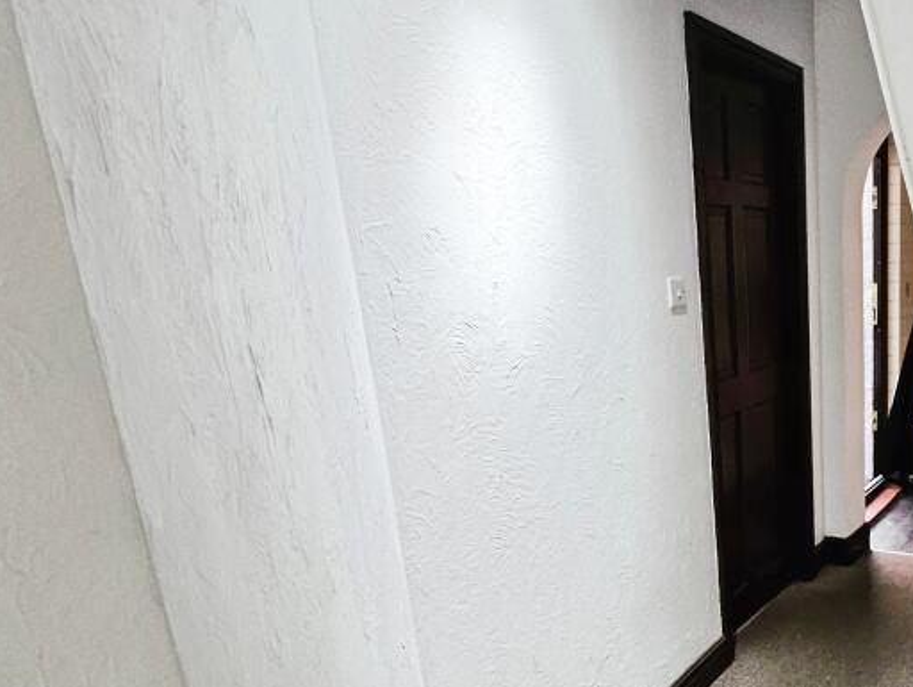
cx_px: 849
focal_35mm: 26
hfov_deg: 56.4
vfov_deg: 53.1
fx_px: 686
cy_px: 358
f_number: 2.2
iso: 250
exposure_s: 1/50
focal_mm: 1.7
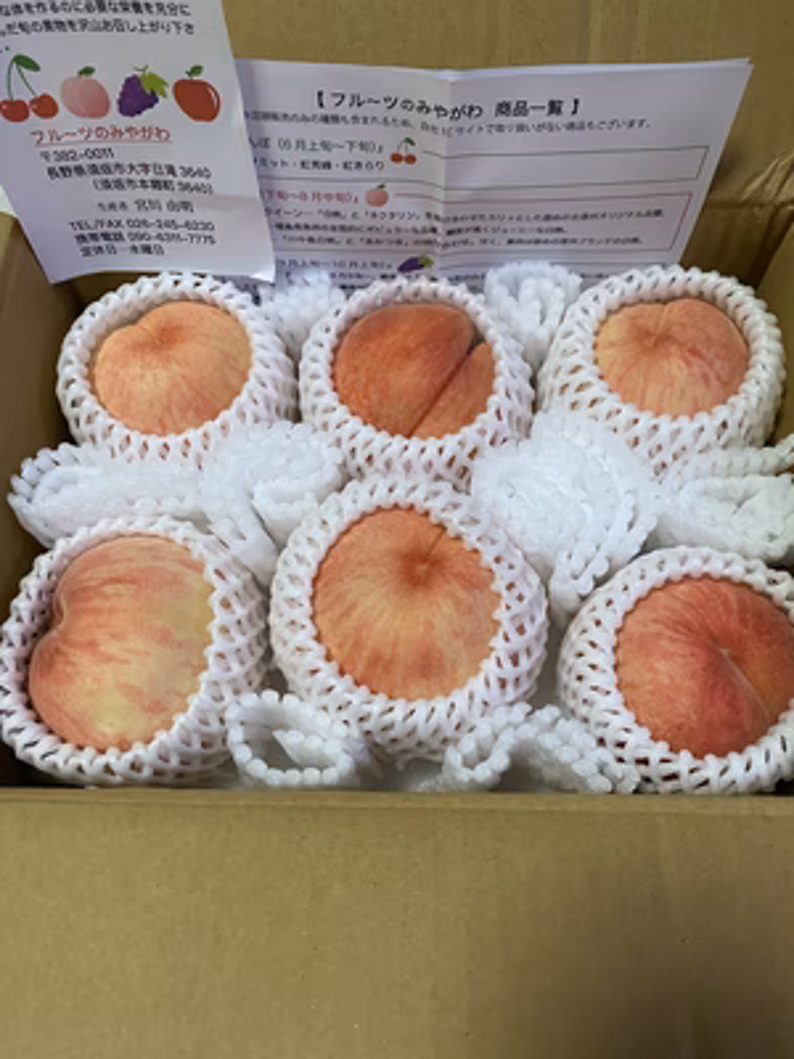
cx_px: 397
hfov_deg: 53.1
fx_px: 795
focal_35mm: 26
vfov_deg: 67.3
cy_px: 530
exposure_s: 1/51
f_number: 1.8
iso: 200
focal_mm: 4.25
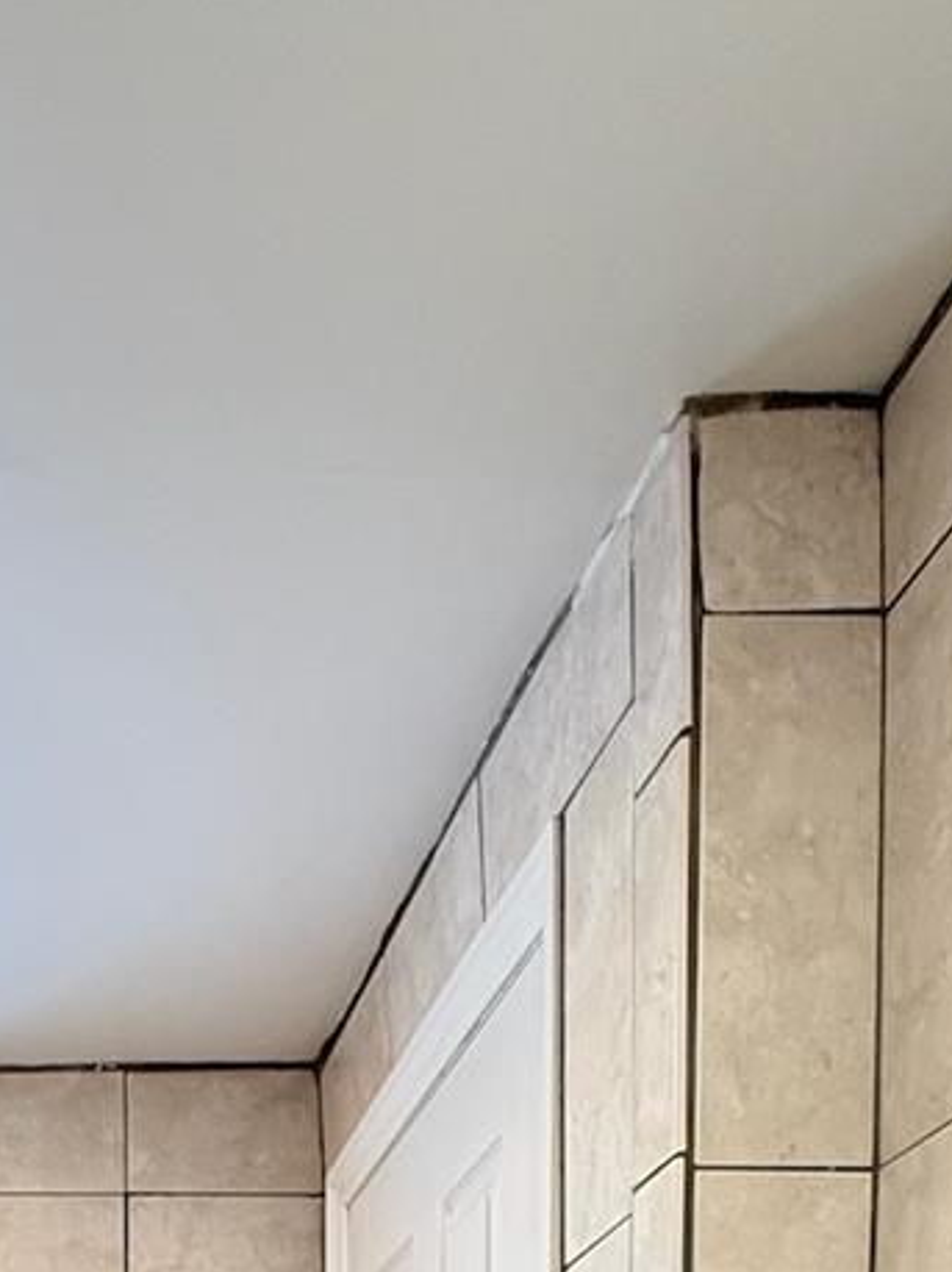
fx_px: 1725
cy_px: 1855
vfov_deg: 28.4
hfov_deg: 29.3
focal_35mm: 47
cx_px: 58
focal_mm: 2.22
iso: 400
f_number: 2.2
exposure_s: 1/120
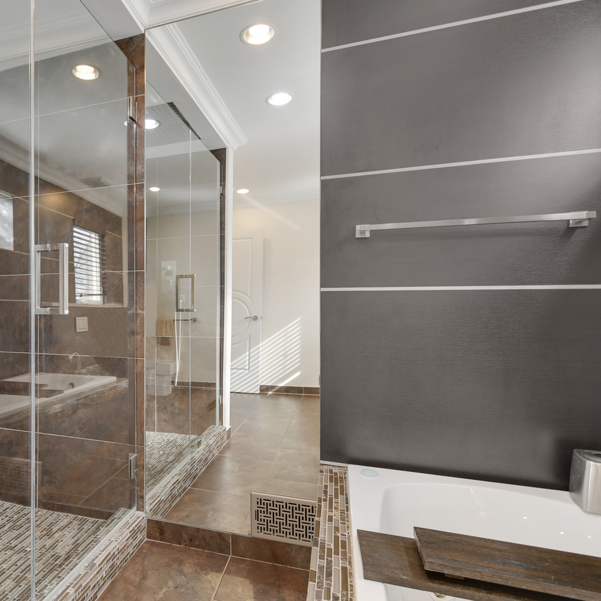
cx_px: 183
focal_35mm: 20
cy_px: 296
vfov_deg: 74.8
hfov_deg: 71.8
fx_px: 393
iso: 200
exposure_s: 1/500
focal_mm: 10
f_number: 3.5
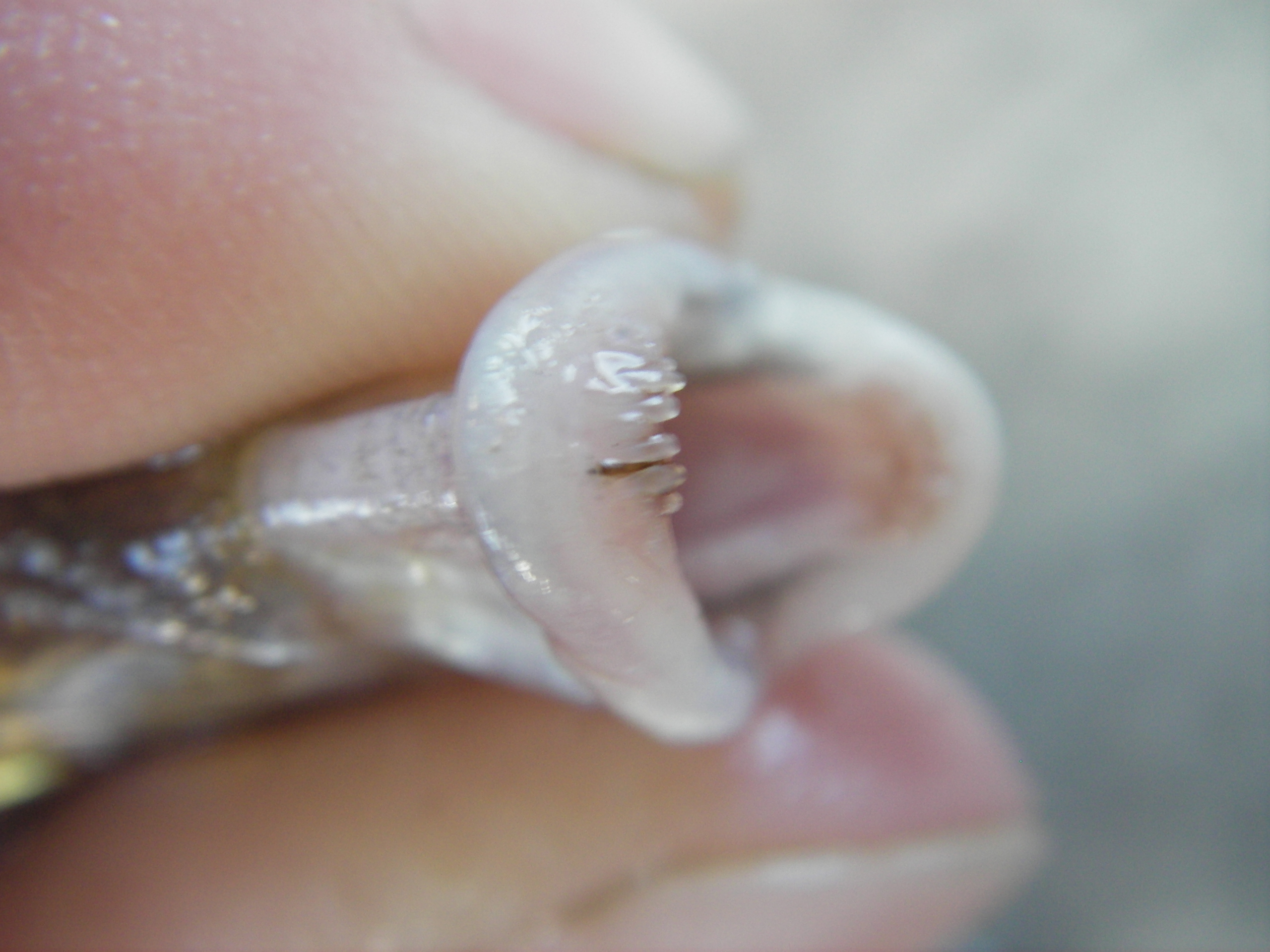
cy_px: 476
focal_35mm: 38
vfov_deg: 37.7
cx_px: 635
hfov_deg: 49.0
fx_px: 1394
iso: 100
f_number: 3.3
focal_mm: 6.3
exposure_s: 1/25
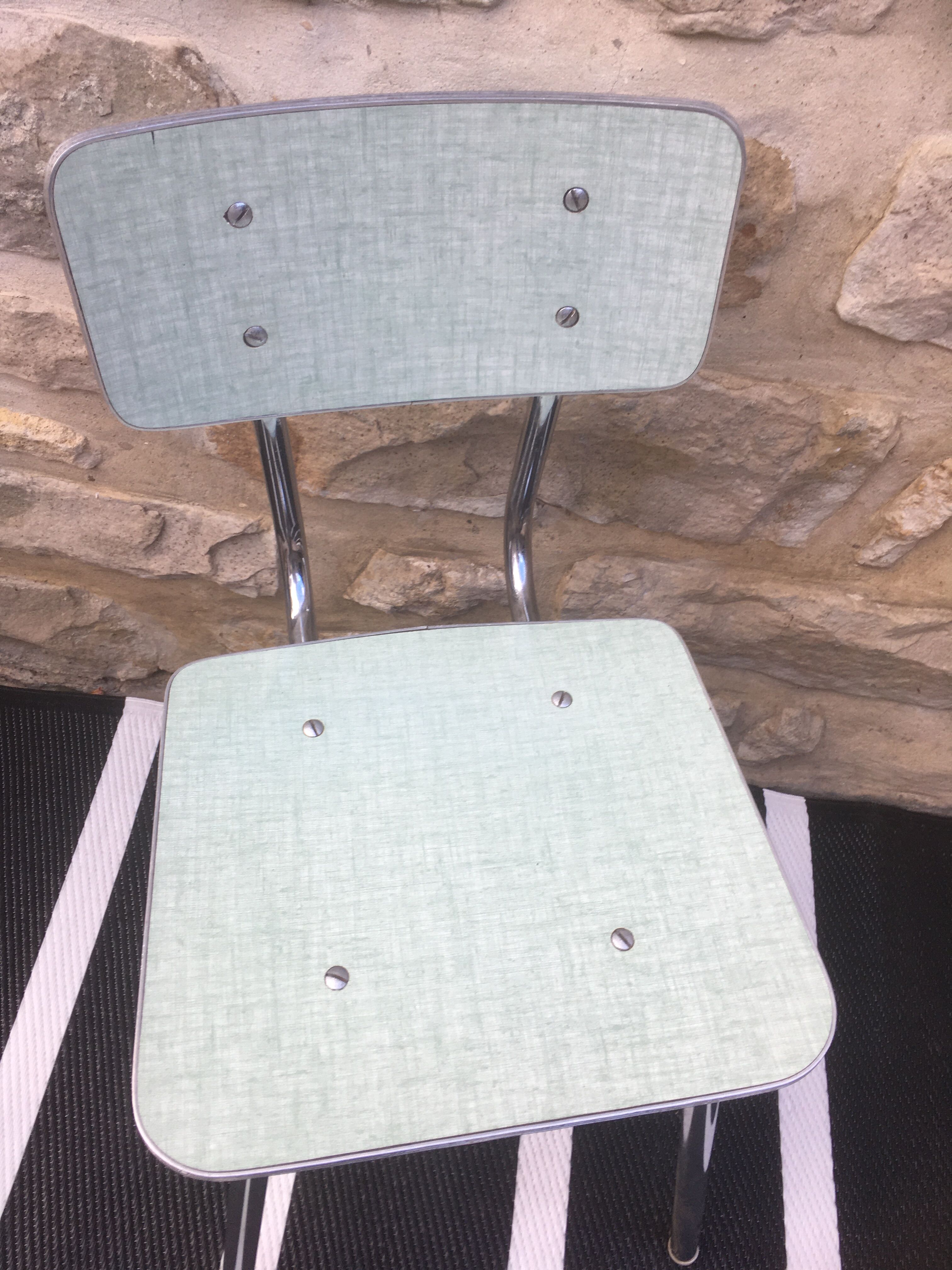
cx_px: 476
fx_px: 1063
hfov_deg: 48.2
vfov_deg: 61.7
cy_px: 635
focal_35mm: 29
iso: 32
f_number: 2.2
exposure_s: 1/100
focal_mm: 4.15
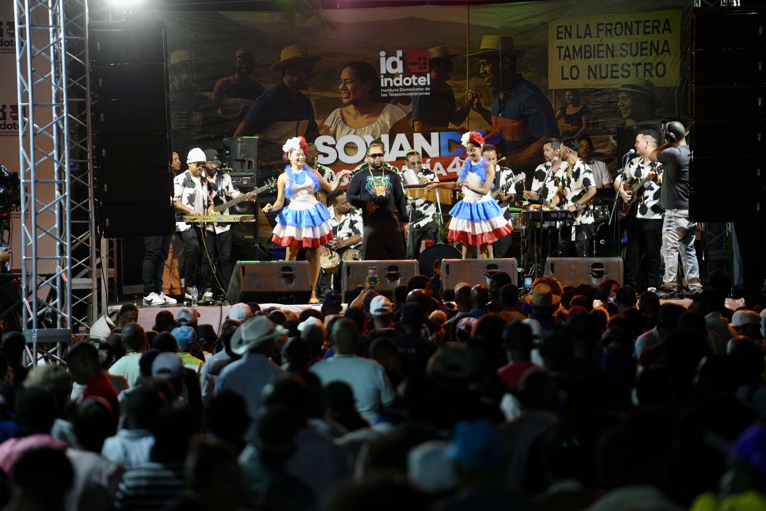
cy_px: 256
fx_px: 4255
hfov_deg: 10.3
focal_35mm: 200
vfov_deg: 6.9
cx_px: 383
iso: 2500
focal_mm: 200
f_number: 2.8
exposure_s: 1/200
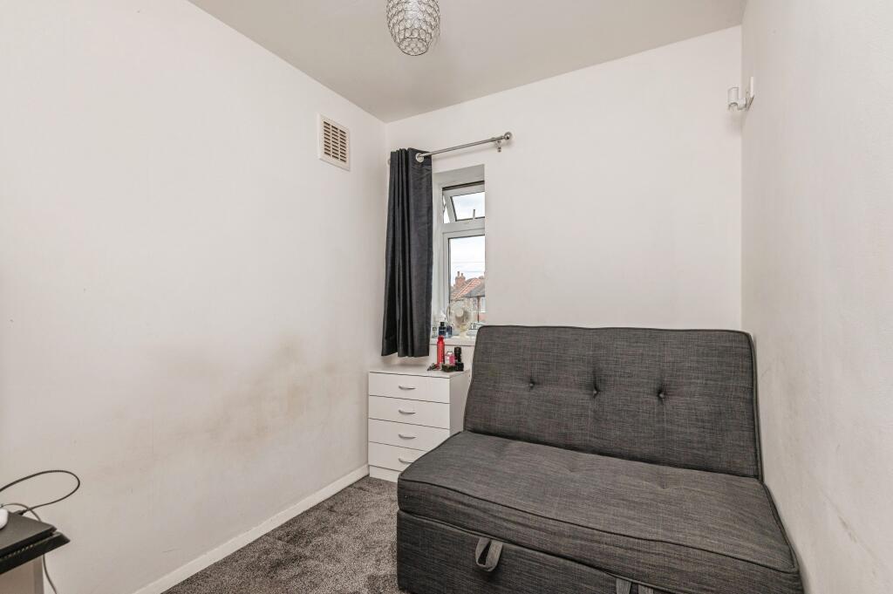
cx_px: 446
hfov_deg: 96.8
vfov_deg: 73.7
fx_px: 397
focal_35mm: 16
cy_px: 297
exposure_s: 1/160
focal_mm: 16
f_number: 8
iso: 250
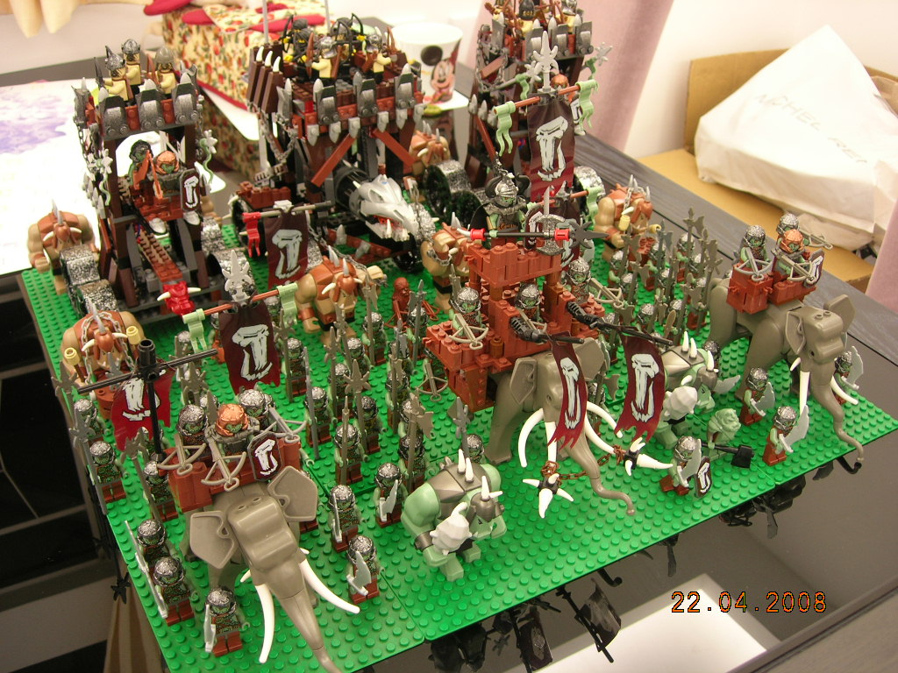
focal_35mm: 38
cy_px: 336
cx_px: 449
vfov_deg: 37.7
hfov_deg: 49.0
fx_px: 986
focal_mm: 7.8
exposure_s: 1/5.4
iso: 64
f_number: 2.8
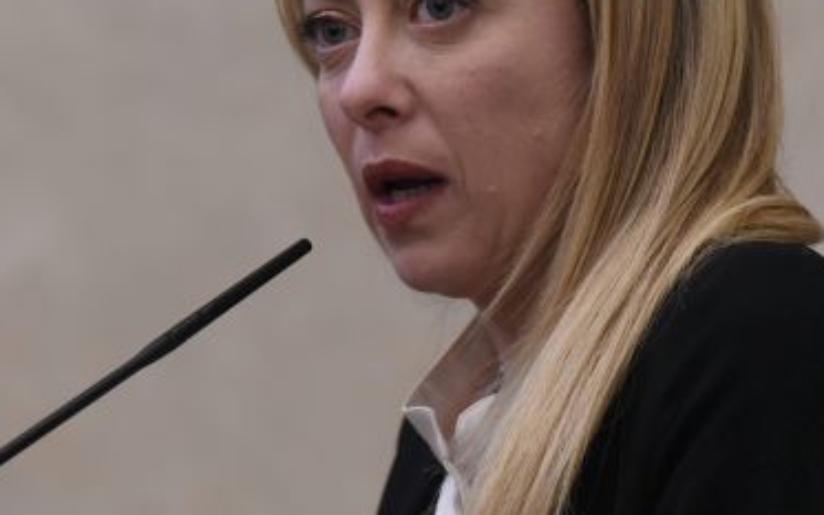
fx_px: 8330
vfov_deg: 3.5
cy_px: 172
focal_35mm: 371
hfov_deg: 5.7
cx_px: 572
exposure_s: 1/100
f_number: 5
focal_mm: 170
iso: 4000
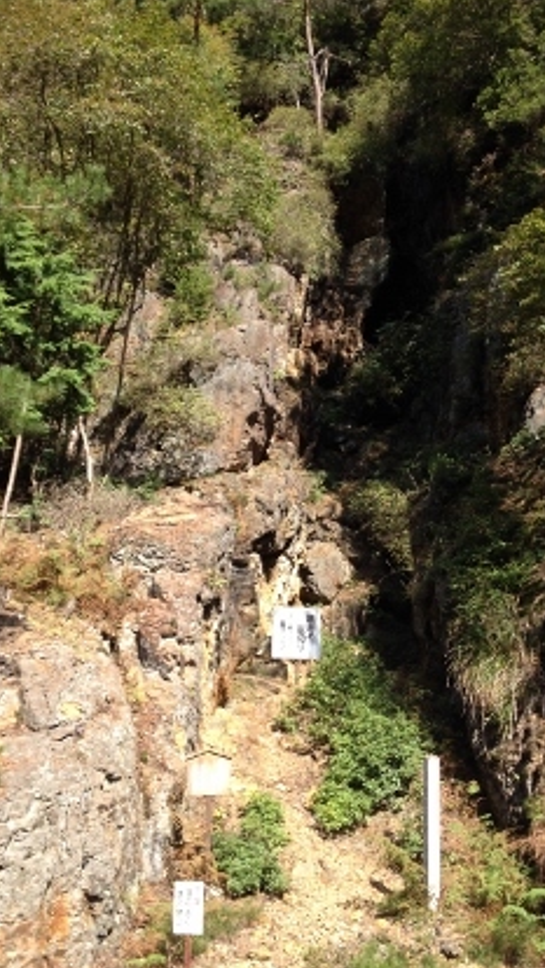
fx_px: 1181
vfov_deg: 44.5
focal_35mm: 46
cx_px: 310
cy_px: 524
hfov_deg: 26.0
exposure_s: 1/531
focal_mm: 4.28
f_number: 2.4
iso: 50
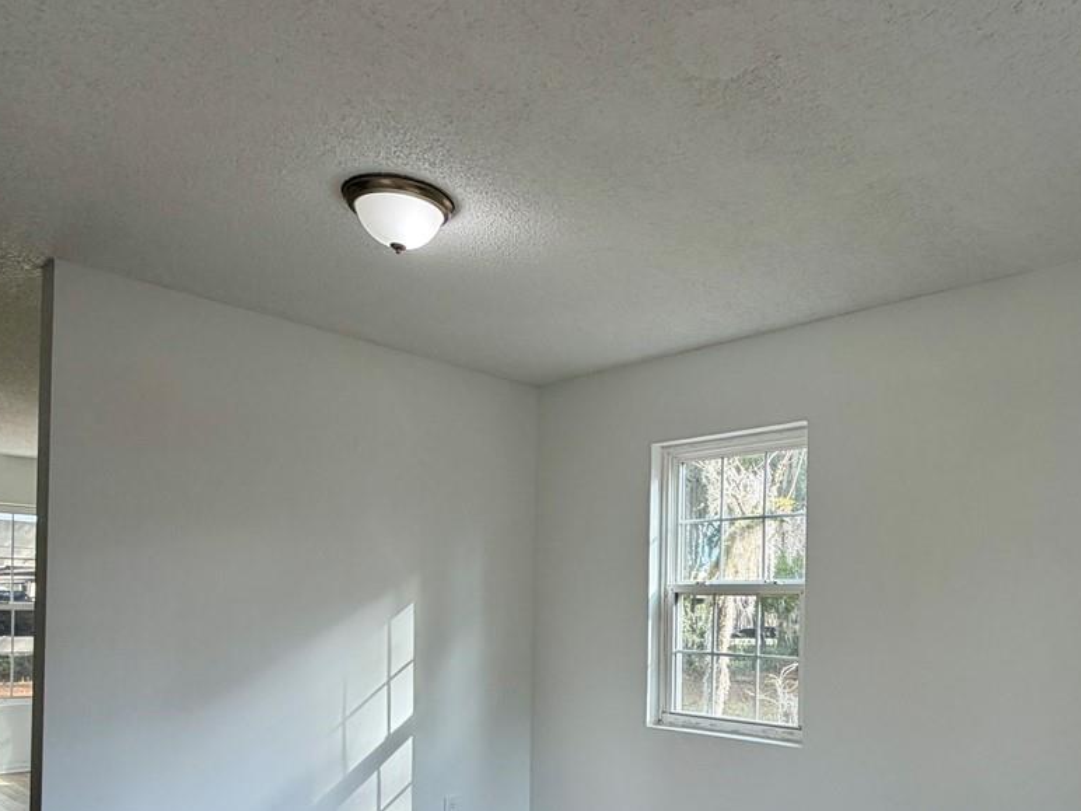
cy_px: 615
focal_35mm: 29
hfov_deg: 60.6
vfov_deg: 46.4
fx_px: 906
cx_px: 697
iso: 80
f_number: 2.2
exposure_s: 1/121
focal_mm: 2.22
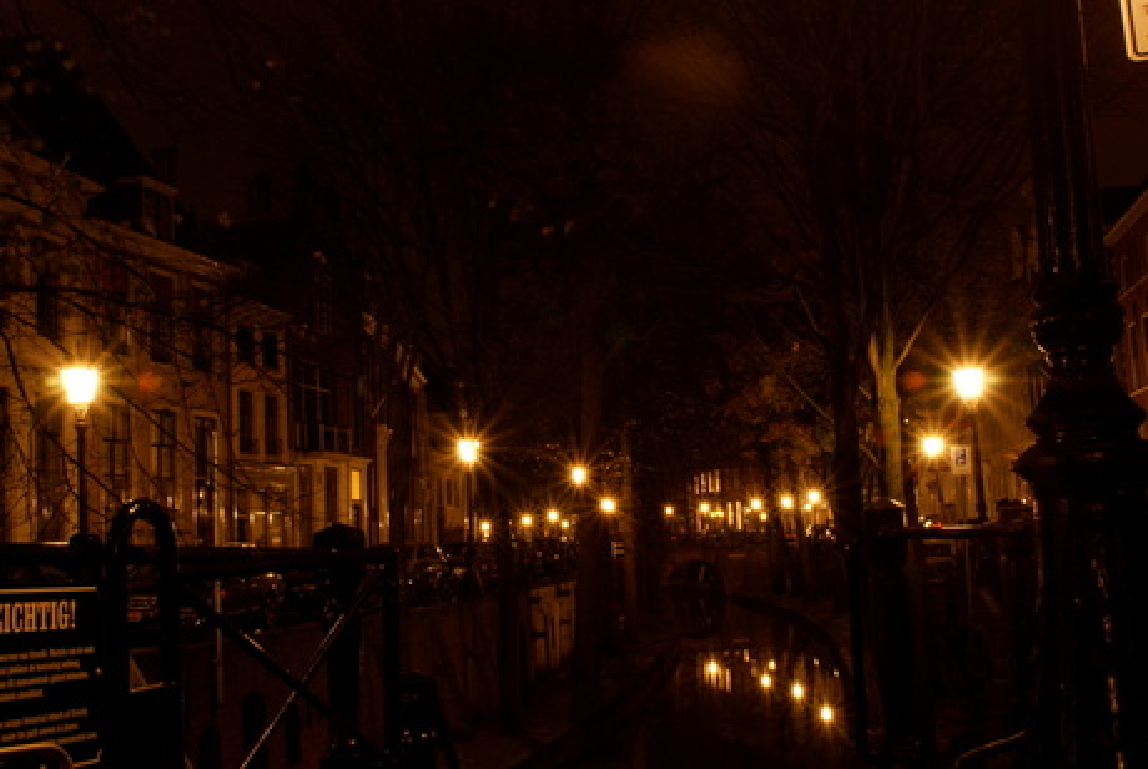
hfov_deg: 43.6
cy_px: 384
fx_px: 1437
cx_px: 574
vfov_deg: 30.0
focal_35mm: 45
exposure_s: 30
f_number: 32
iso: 200
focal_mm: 30
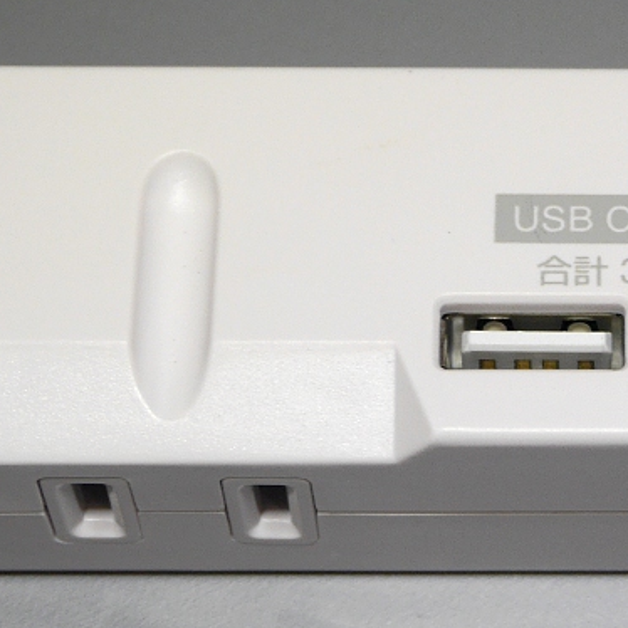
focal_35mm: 106
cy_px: 351
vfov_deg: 16.4
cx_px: 646
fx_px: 2176
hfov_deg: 16.1
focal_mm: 28
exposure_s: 1/60
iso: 200
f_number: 5.2
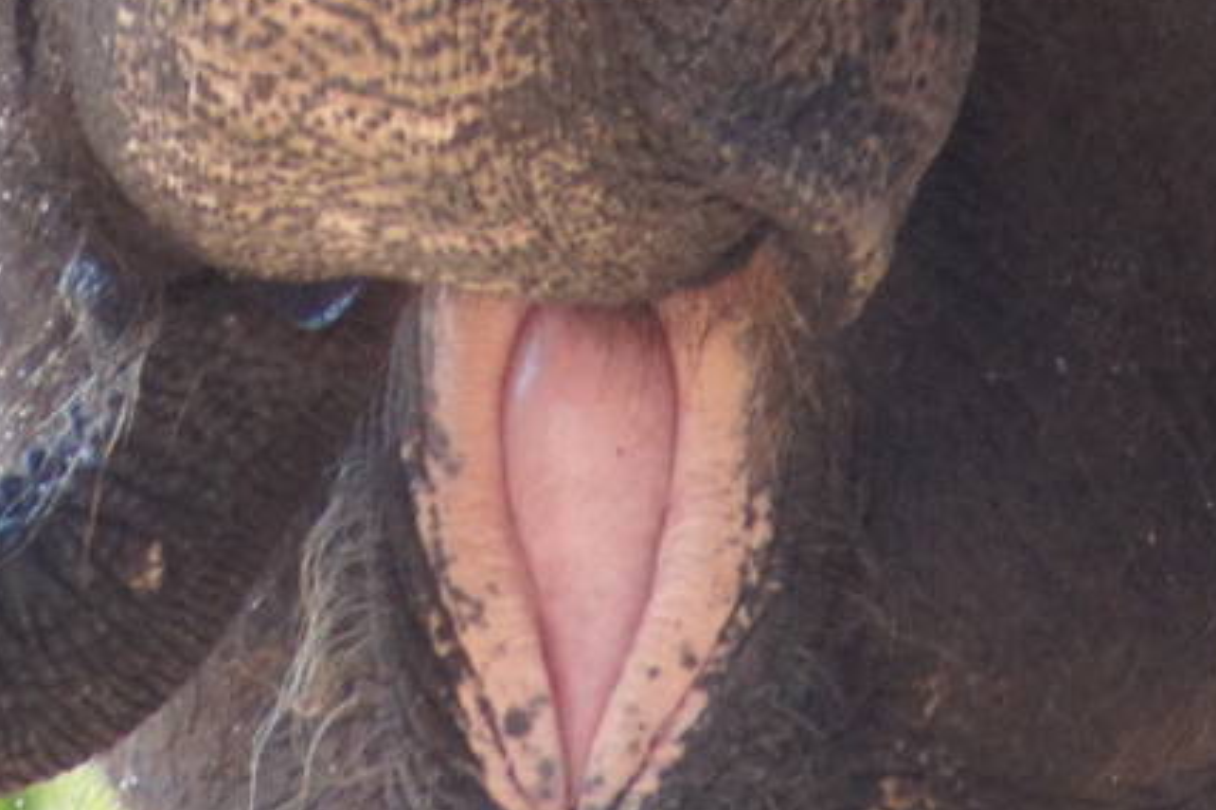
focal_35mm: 1684
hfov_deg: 1.2
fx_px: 56857
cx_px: 480
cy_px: -462
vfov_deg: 0.8
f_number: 5.6
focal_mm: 300
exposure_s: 1/400
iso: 1600
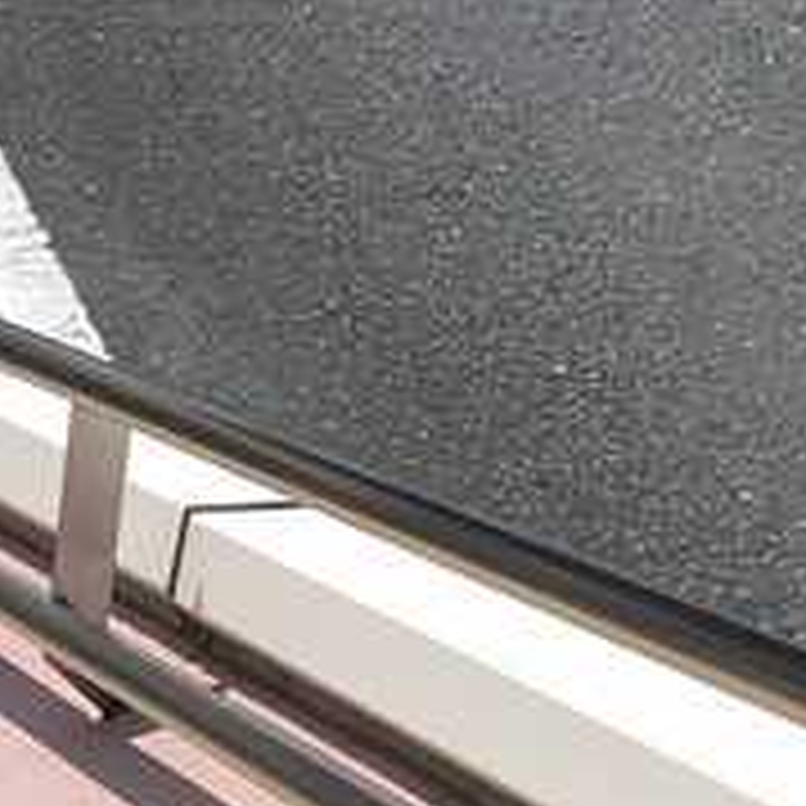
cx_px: -1481
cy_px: -252
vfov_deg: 10.0
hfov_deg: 8.7
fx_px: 4531
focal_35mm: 172
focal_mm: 3.99
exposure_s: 1/2000
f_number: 1.8
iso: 20
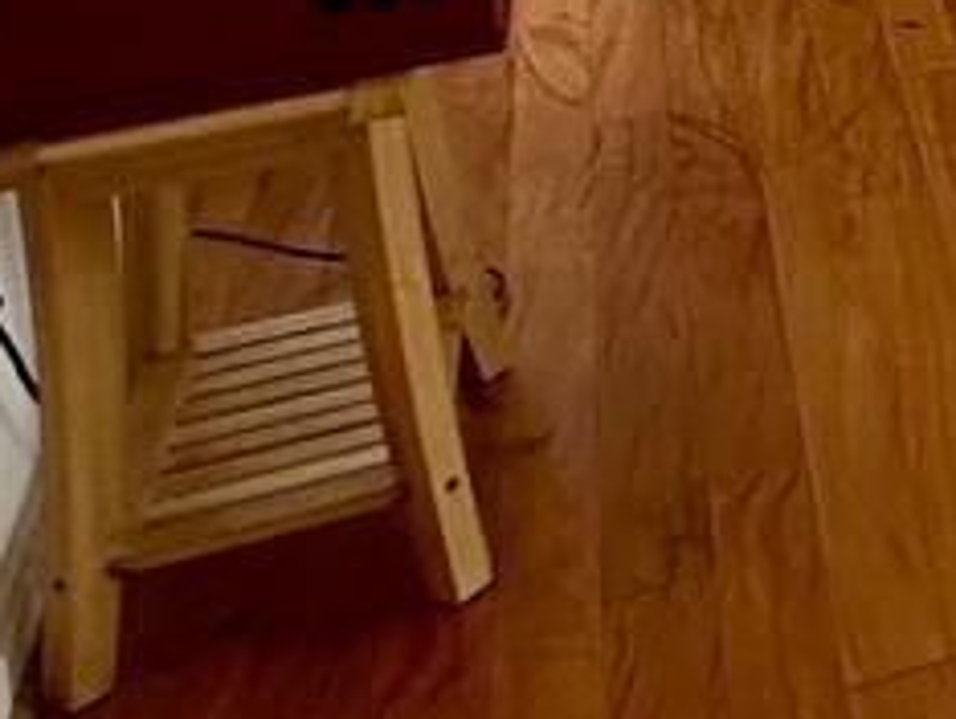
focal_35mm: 86
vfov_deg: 14.9
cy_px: -592
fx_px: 2378
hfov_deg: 16.1
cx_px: 2039
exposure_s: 1/60
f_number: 2.2
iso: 160
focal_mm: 2.22
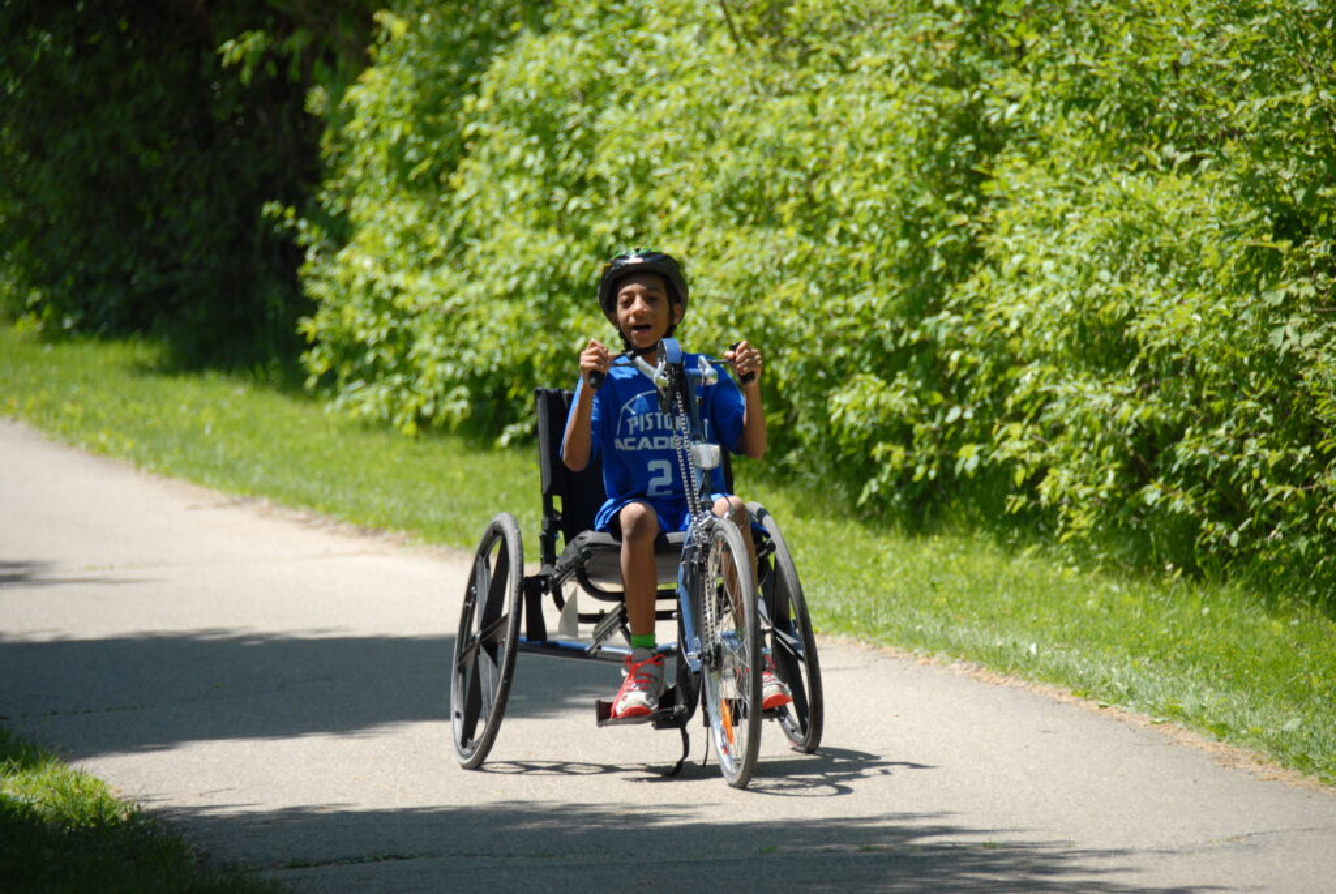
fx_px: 11144
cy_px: 447
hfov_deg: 6.9
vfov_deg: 4.6
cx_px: 668
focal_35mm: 300
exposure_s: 1/500
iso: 250
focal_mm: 200
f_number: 5.6
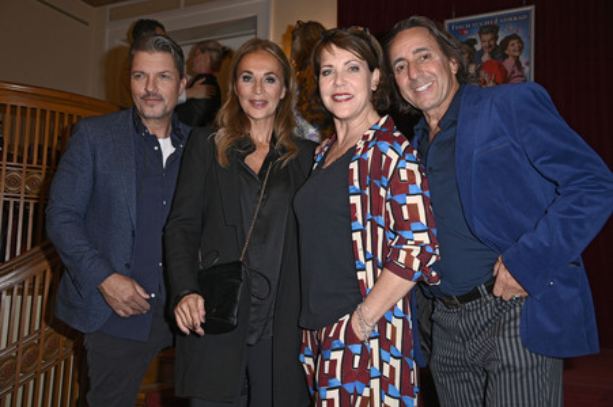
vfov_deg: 33.4
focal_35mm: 40
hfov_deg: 48.5
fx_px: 681
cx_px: 306
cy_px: 204
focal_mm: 40
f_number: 5.6
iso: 800
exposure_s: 1/200
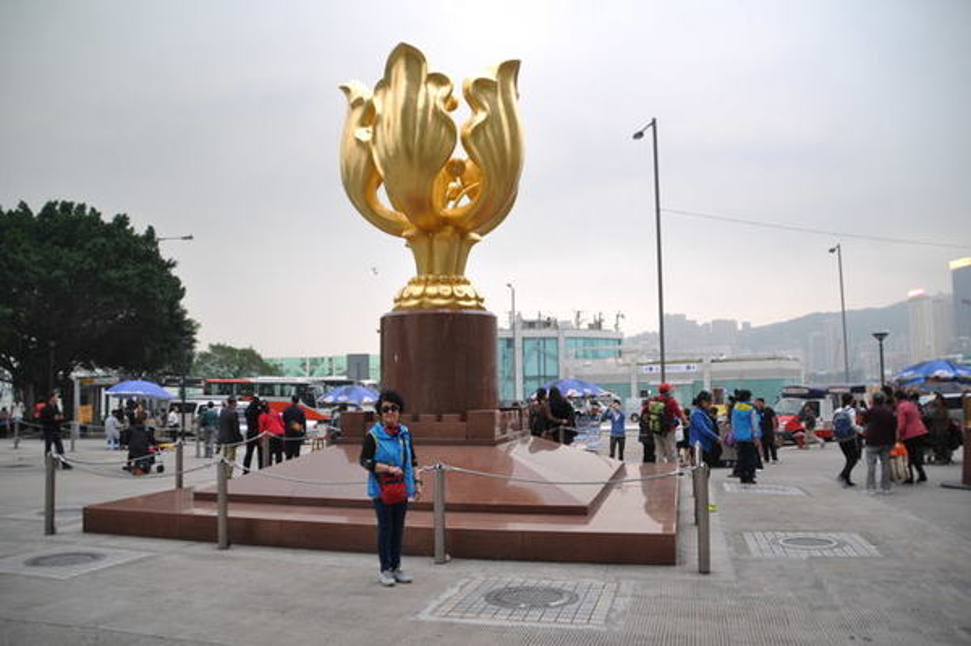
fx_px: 728
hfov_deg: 67.4
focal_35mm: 27
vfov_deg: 47.9
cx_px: 486
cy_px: 323
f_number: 3.5
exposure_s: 1/25
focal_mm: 18
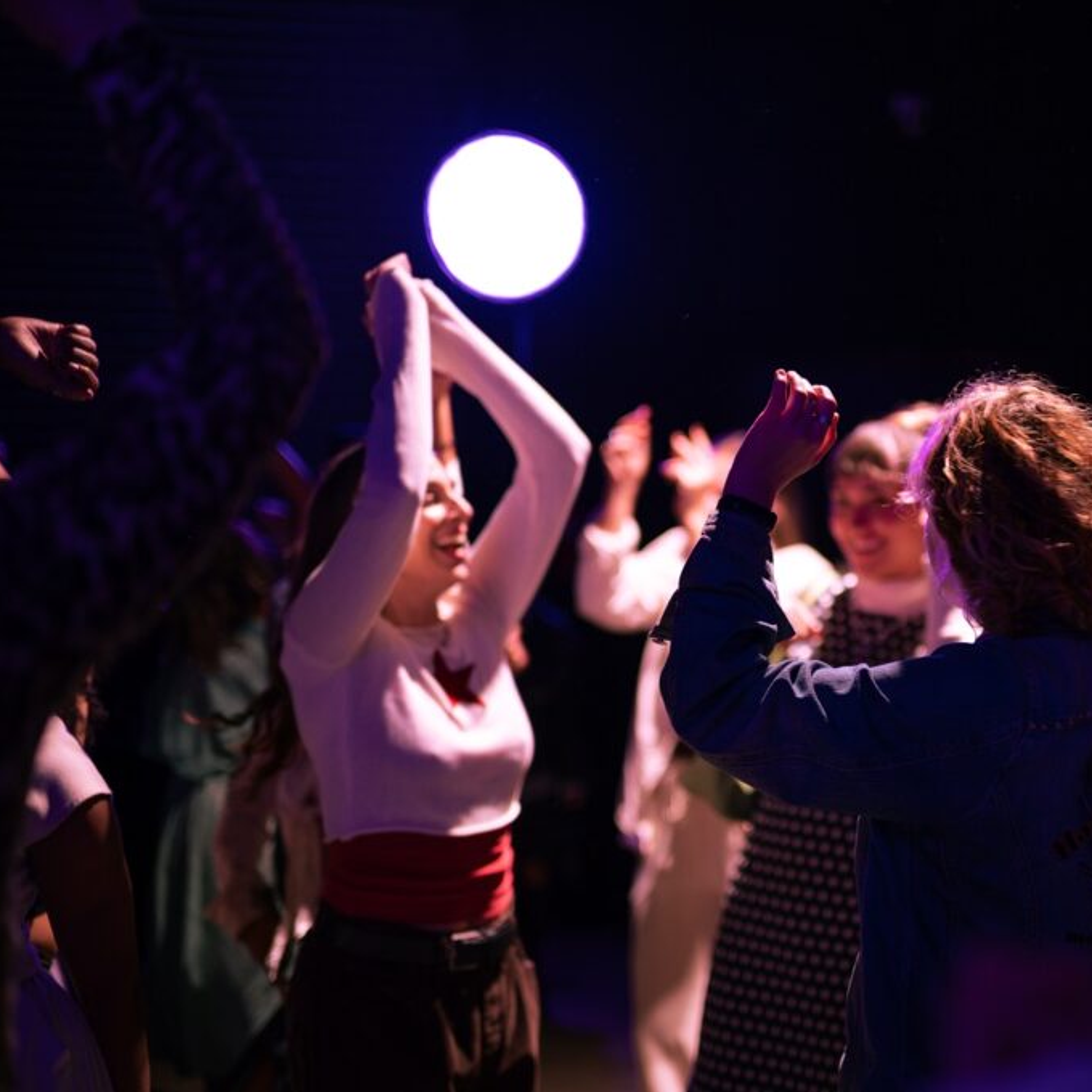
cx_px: 817
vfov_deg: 26.9
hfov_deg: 26.5
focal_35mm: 64
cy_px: 546
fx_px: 2284
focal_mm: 50
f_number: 1.4
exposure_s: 1/400
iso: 800
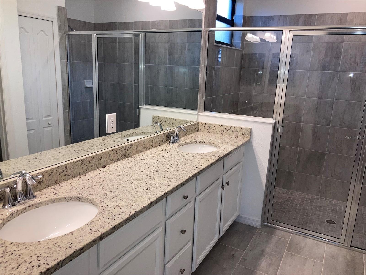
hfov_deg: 63.4
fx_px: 296
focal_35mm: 28
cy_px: 138
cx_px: 183
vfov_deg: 49.7
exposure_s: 1/120
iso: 40
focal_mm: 3.99
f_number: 1.8
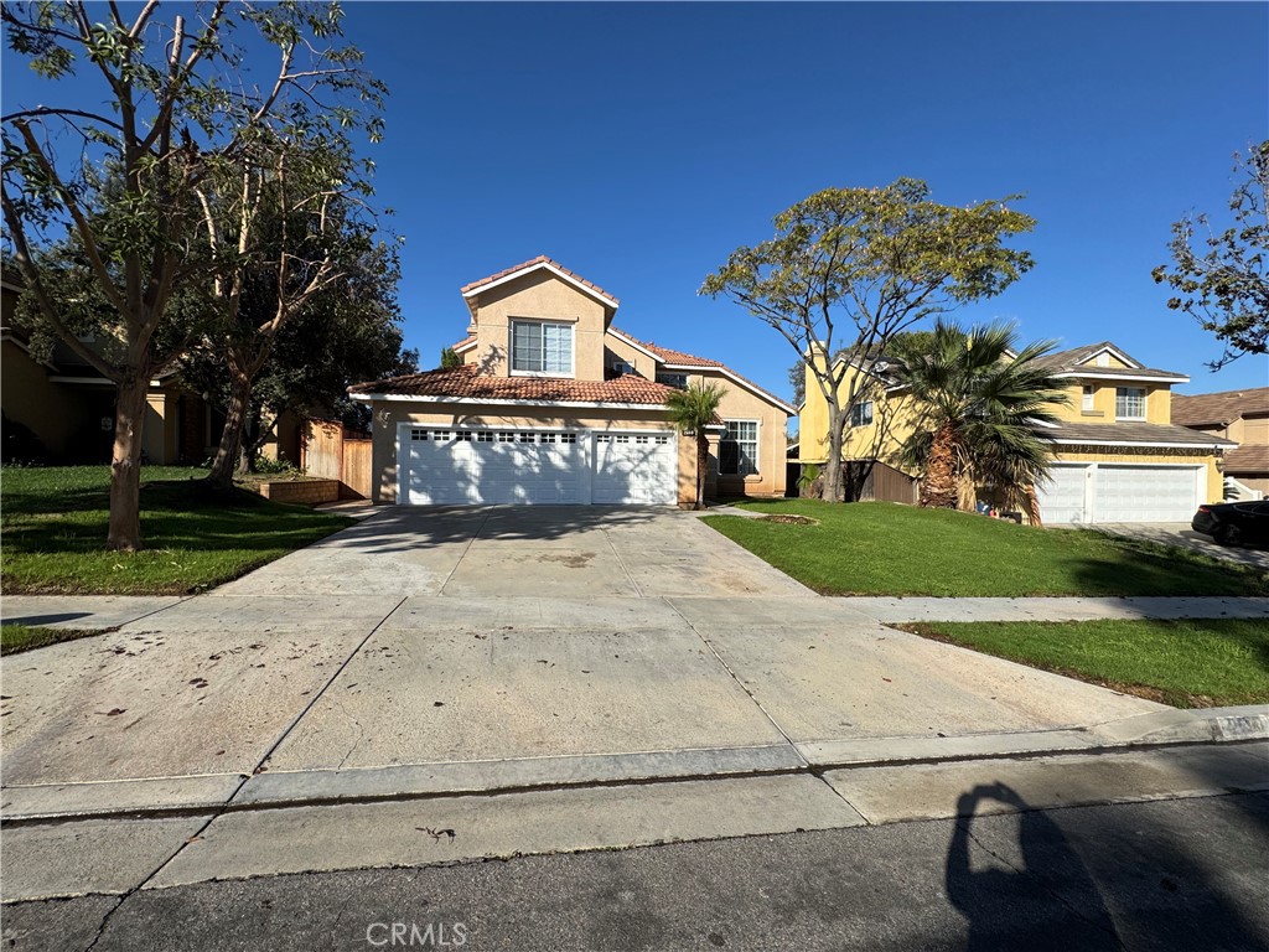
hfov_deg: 102.1
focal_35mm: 14
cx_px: 634
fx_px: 513
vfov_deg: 85.7
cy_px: 476
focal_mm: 2.22
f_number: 2.2
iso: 50
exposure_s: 1/2874
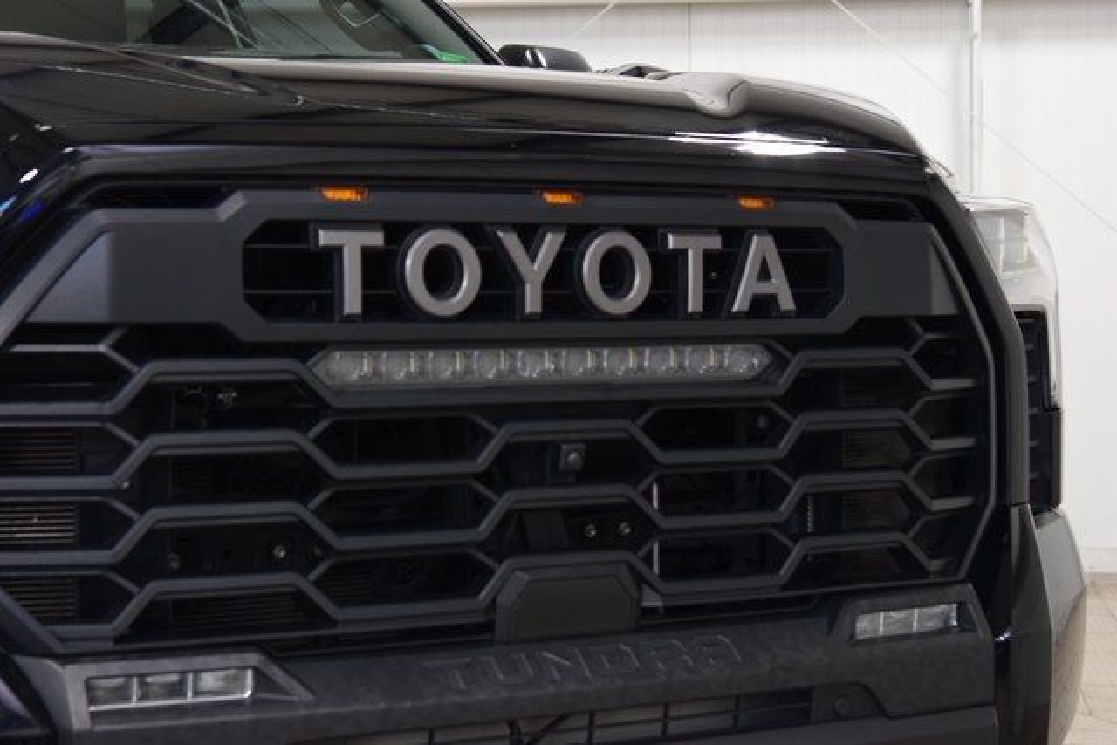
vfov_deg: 17.5
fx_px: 2421
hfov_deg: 26.0
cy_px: 372
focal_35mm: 78
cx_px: 558
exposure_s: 1/60
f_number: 5
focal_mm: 52
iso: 1600
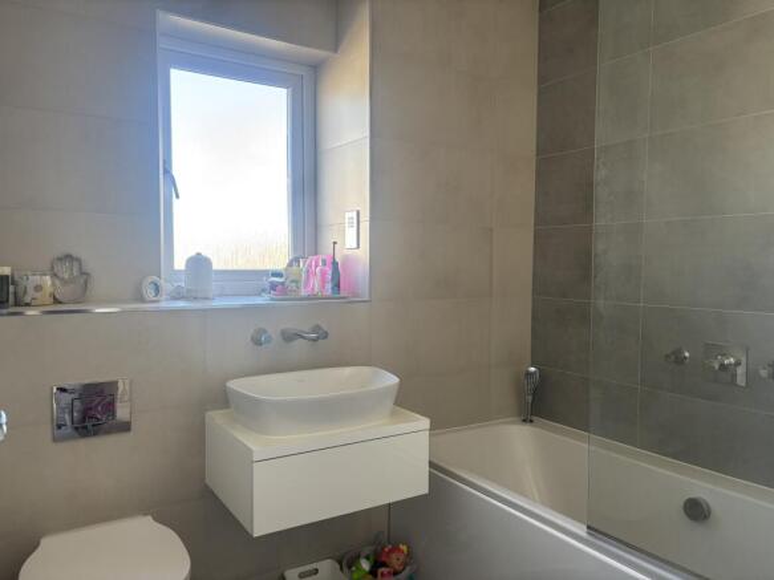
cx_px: 387
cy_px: 290
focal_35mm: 26
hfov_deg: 67.3
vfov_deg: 53.0
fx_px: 581
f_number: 1.6
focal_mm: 5.96
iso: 80
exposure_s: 1/121
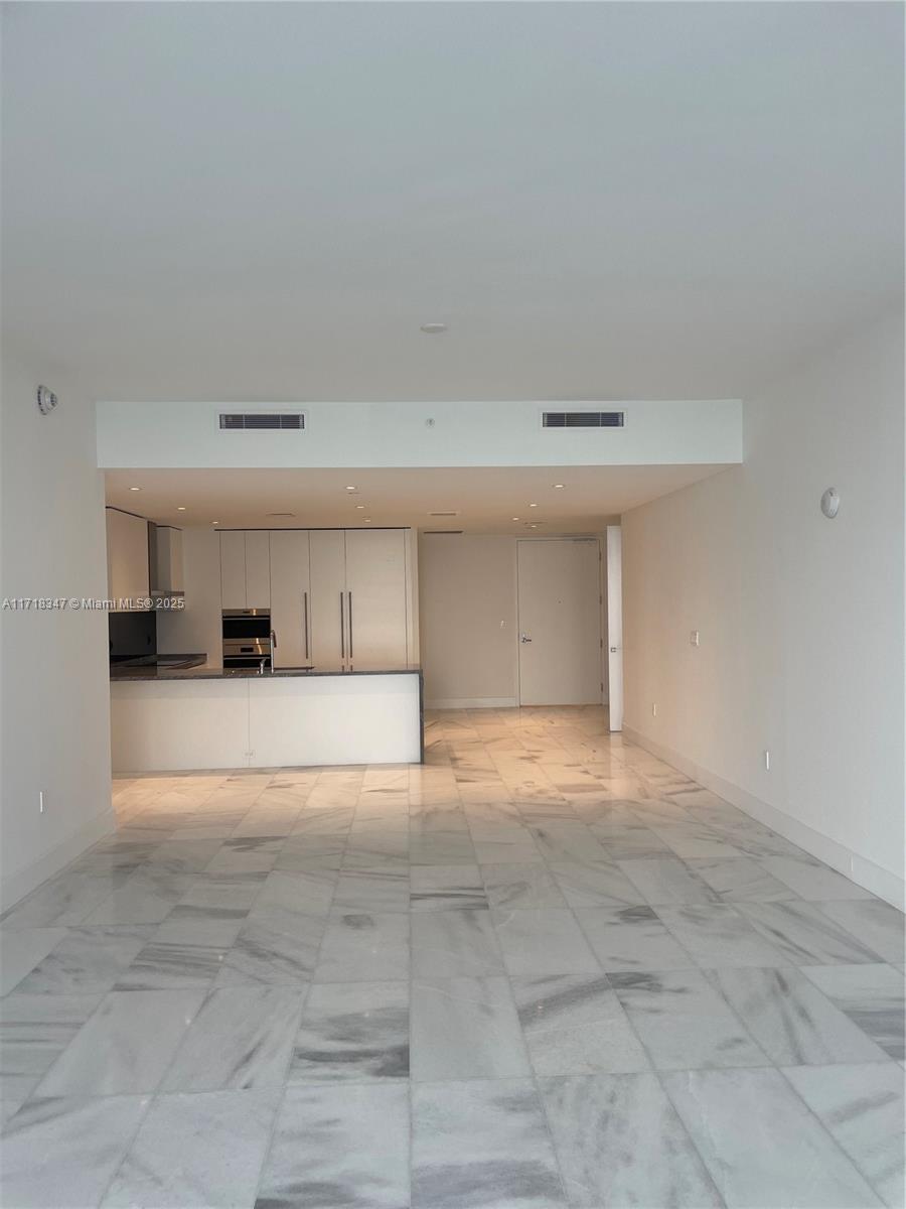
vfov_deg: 67.3
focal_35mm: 26
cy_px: 604
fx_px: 907
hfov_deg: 53.1
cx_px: 453
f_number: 1.6
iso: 32
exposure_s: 1/120
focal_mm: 4.2
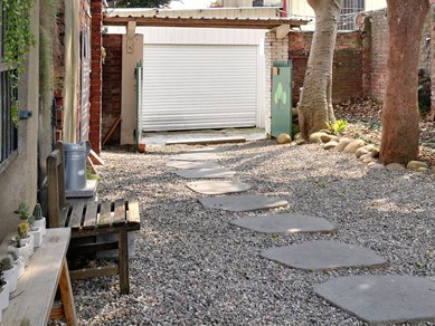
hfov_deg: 37.7
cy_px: 28
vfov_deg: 28.0
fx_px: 629
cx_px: 293
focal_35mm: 50
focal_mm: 4.5
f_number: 2.2
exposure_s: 1/179
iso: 50
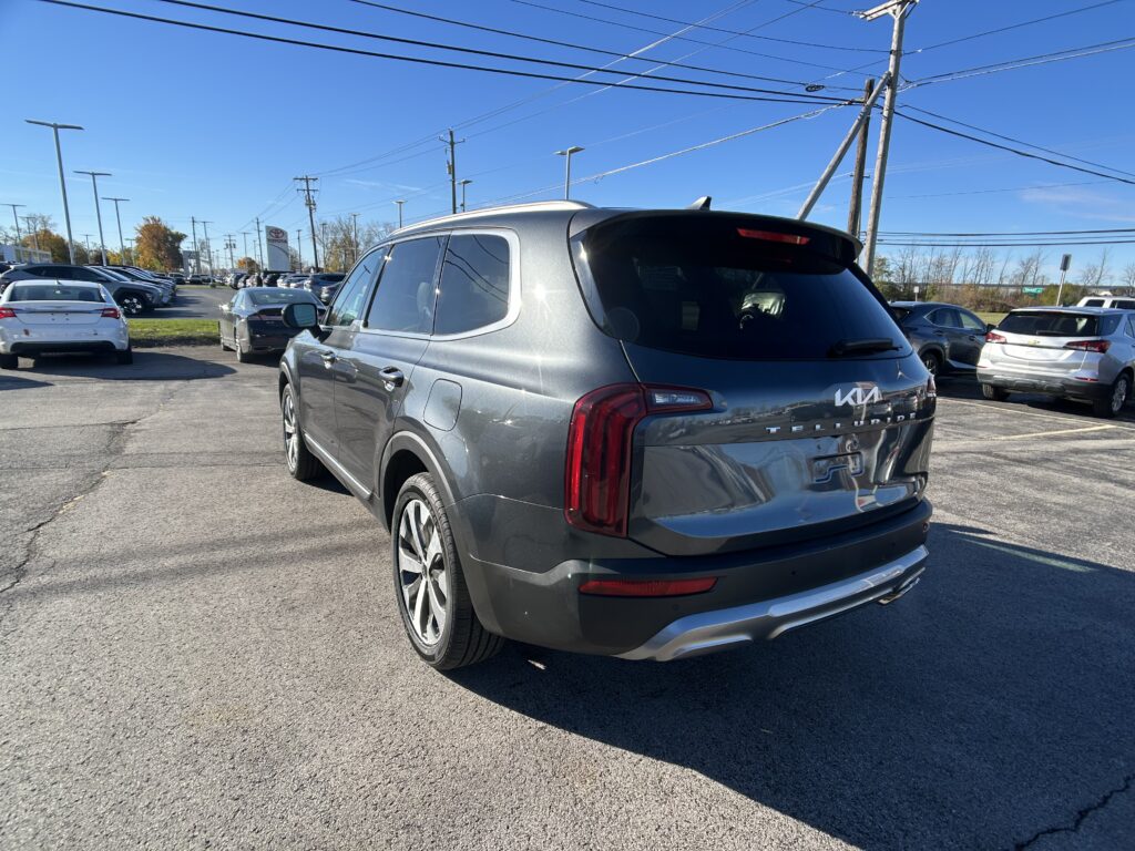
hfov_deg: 67.3
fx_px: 852
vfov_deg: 53.1
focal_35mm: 26
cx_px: 568
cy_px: 426
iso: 50
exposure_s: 1/2762
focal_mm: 5.7
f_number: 1.5
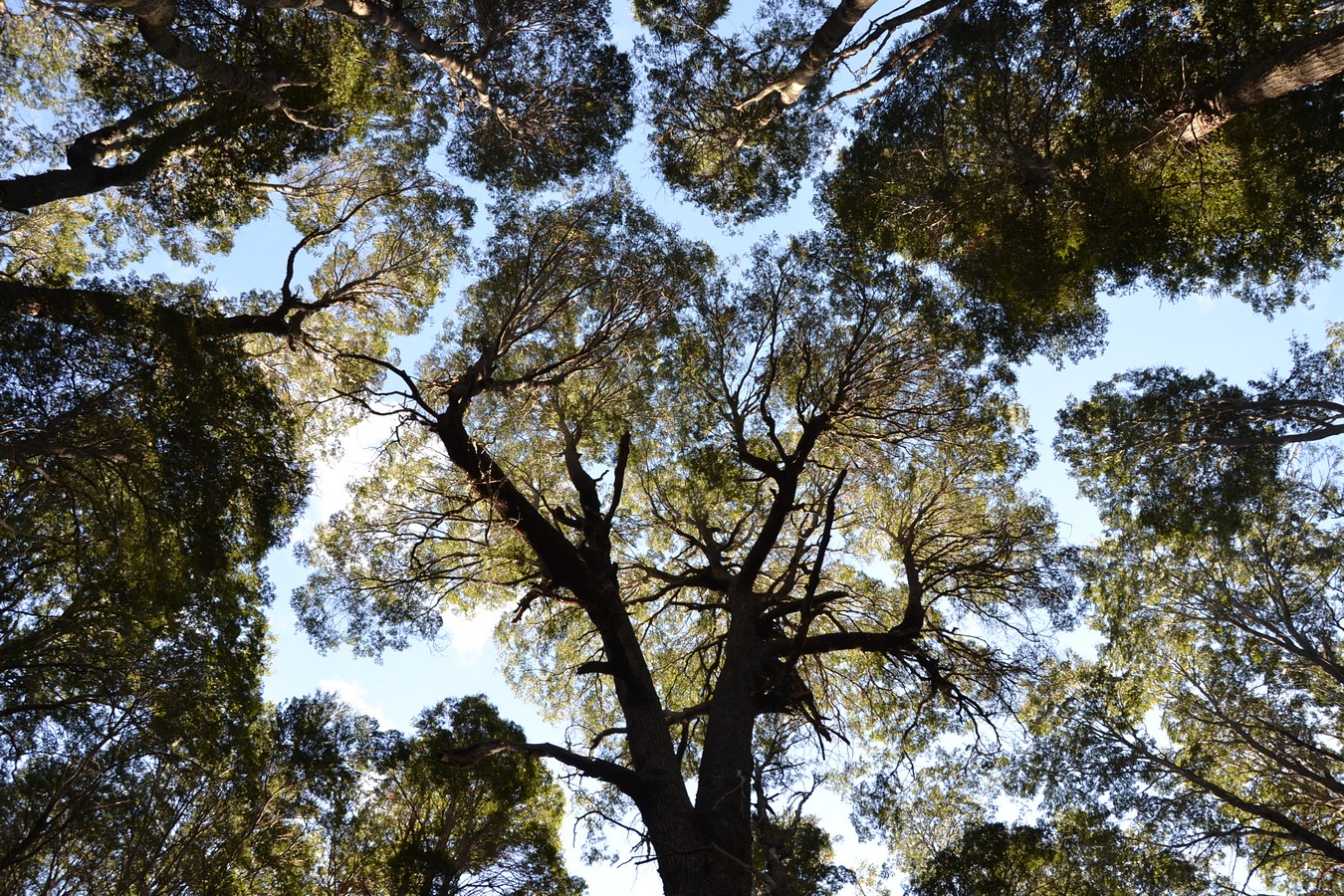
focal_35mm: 32
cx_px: 672
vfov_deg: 41.7
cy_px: 448
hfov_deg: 59.5
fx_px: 1176
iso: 180
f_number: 5.6
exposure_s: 1/125
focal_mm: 21
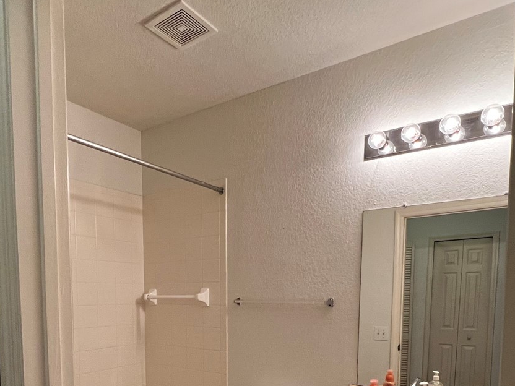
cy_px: 328
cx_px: 234
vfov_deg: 50.3
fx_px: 372
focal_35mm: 25
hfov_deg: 69.2
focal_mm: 1.57
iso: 200
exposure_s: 1/120
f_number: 1.8
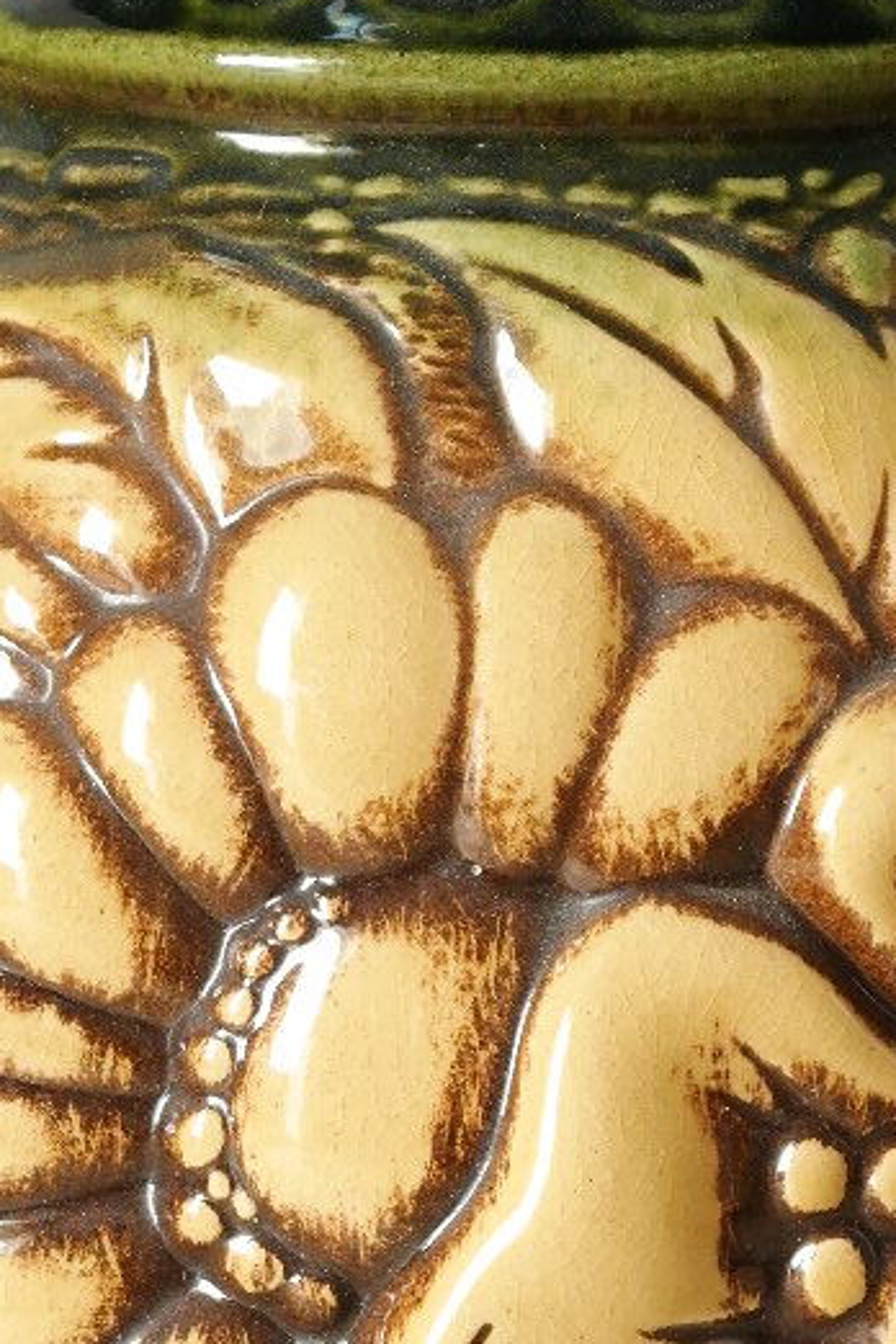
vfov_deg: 8.0
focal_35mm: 255
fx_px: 9519
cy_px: 1262
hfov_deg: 5.4
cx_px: 574
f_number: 5.6
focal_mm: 50
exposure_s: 1/30
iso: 800
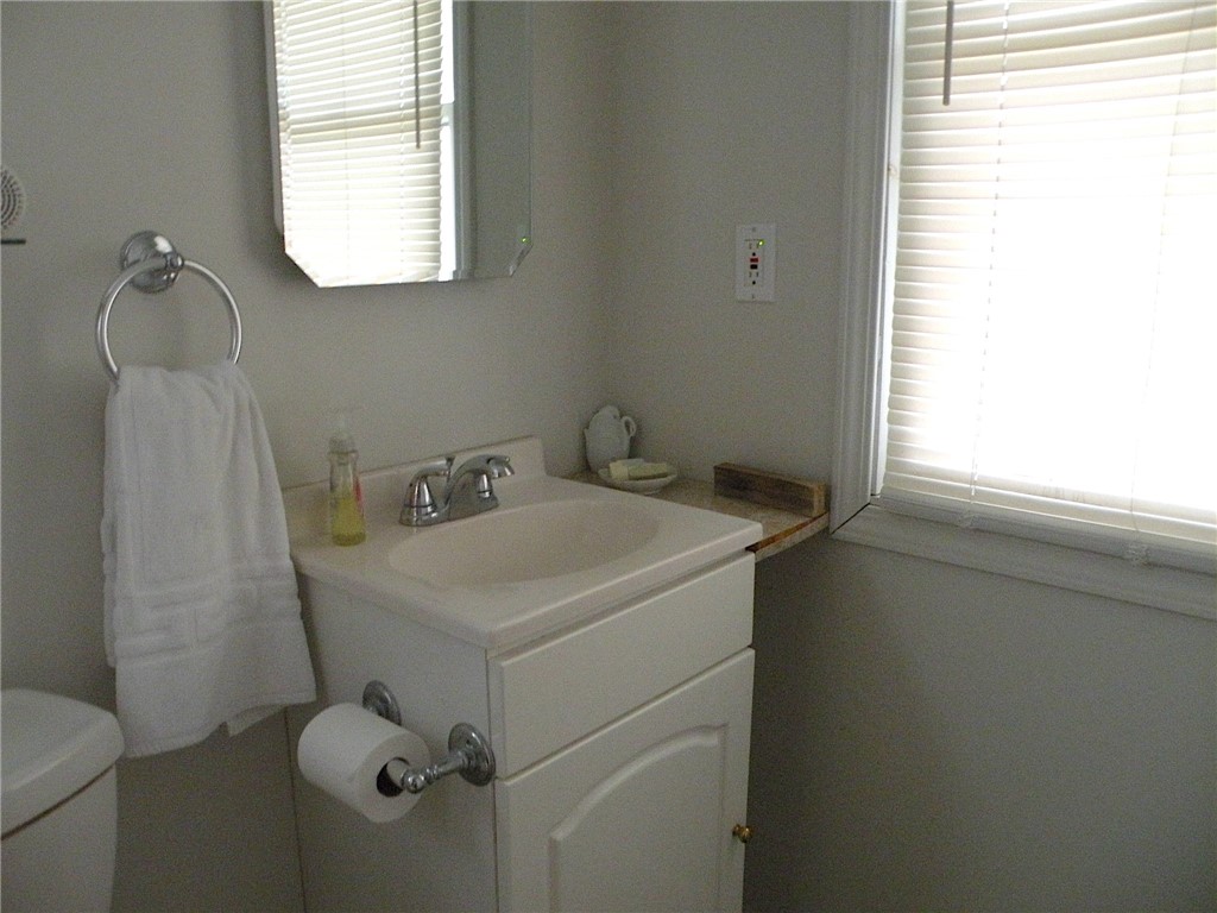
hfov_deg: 65.3
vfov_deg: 51.4
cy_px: 456
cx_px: 608
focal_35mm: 27
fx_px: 949
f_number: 2.8
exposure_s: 1/31.2
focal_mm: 4.7
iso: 400
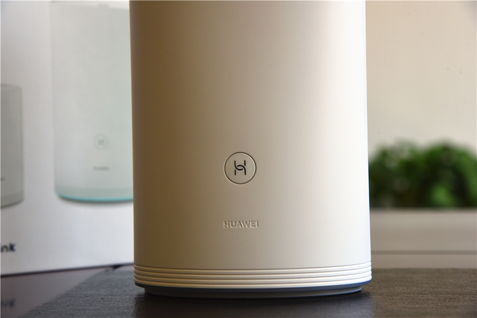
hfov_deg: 18.6
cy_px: 159
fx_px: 1457
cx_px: 238
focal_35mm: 110
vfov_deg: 12.5
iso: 640
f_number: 9
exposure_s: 1/125
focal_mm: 110
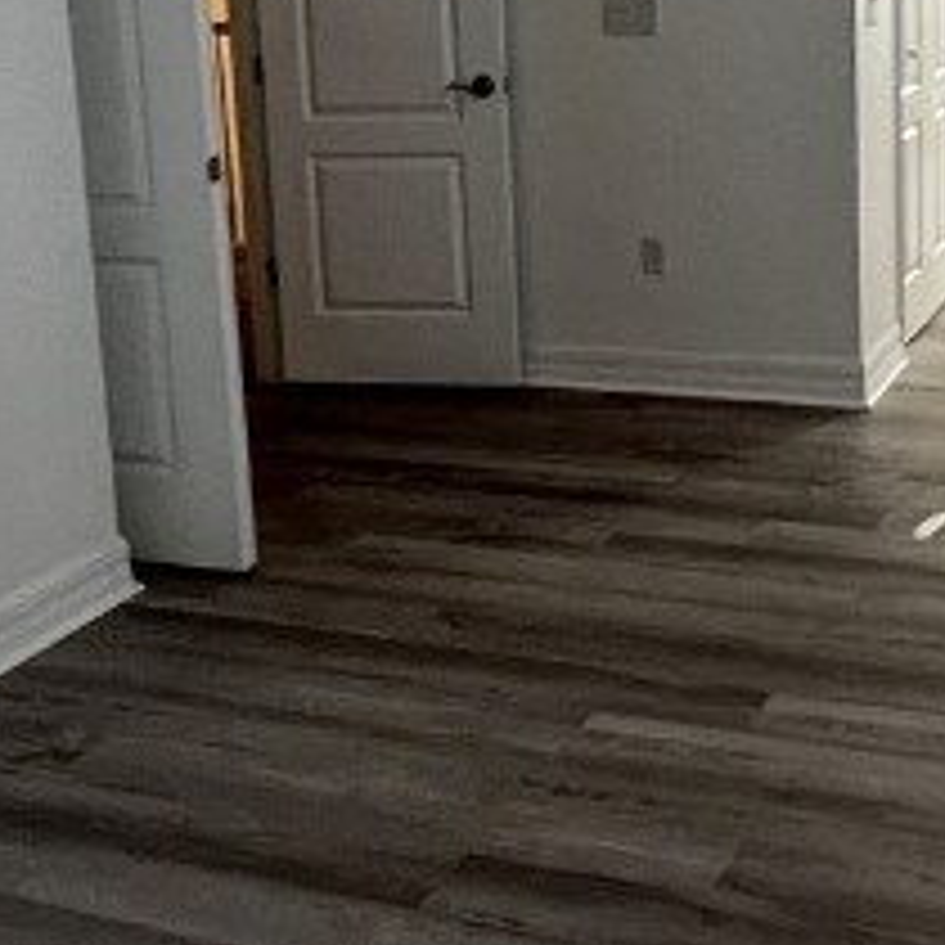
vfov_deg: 30.0
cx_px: 518
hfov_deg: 30.5
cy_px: 220
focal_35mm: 56
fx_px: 1730
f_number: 1.8
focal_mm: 1.57
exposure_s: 1/60
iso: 200
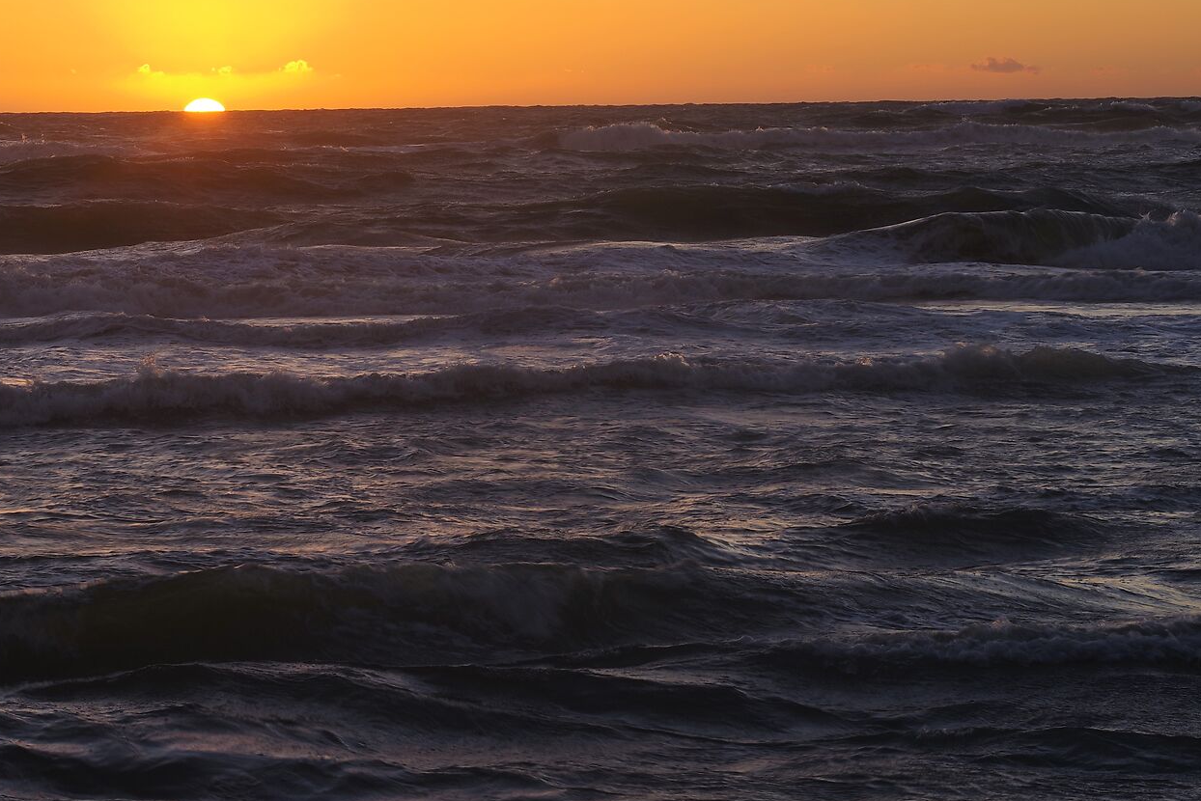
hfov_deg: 12.5
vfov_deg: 8.4
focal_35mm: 164
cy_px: 266
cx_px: 217
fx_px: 5472
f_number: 13
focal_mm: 85
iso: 100
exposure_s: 1/30
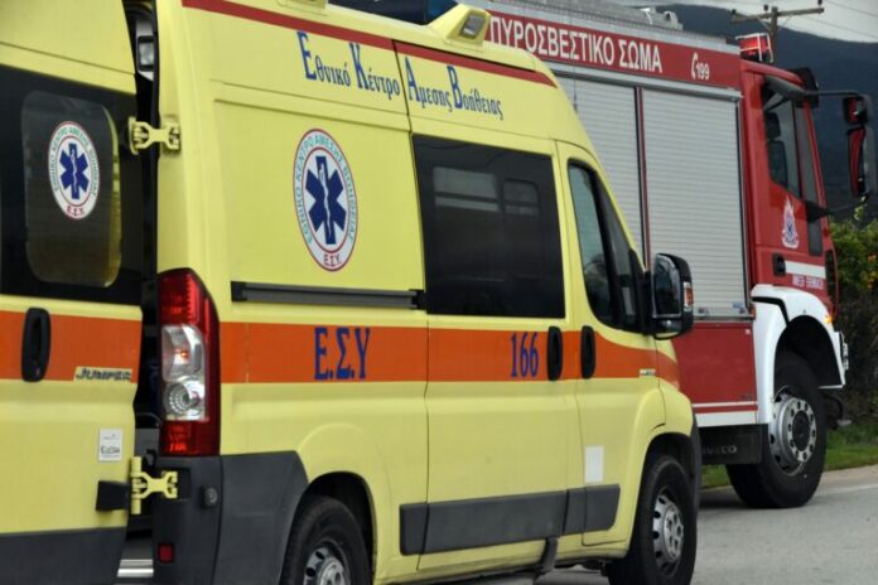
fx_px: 3146
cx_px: 439
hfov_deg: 15.9
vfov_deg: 10.6
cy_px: 292
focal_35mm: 129
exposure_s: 1/640
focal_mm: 86
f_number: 13
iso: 2000
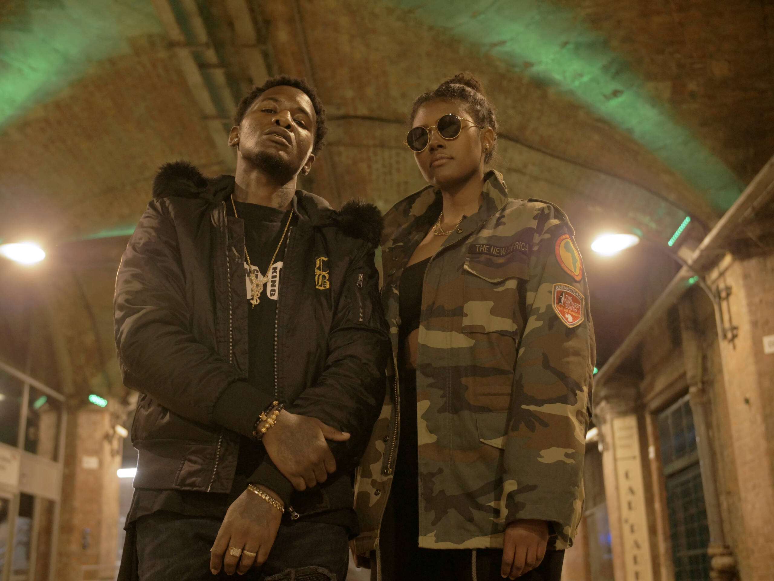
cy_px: 290
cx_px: 387
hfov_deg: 39.7
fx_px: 1073
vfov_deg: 30.3
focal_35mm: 48
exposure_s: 1/80
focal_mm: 24
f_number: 2.5
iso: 800
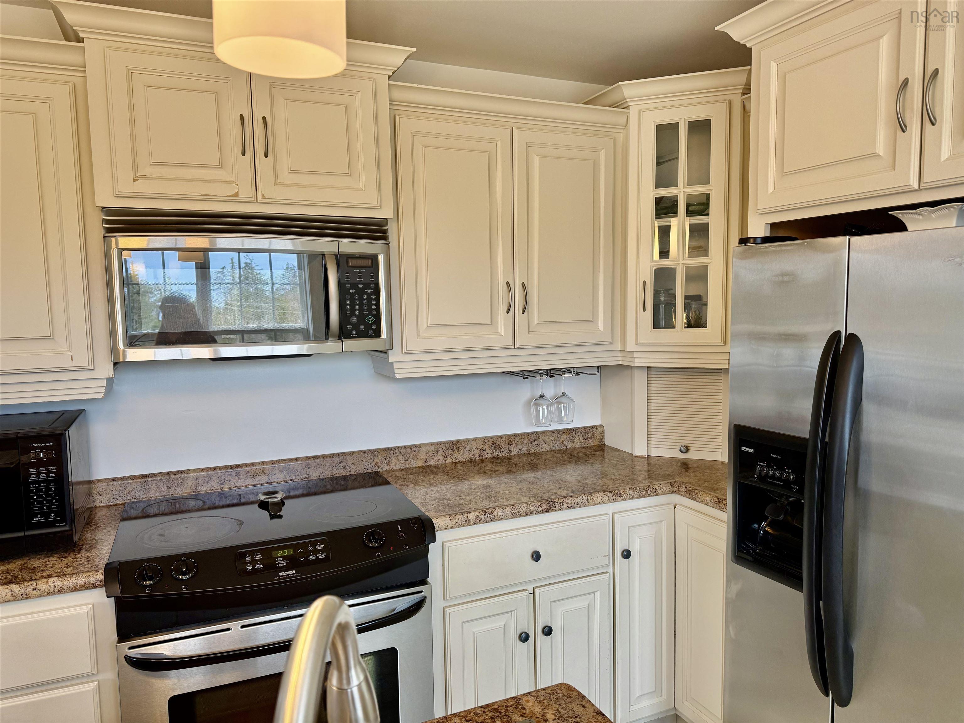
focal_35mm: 24
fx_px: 668
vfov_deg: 56.8
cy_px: 362
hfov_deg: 71.6
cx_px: 482
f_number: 1.78
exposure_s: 1/120
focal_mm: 6.76
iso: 125
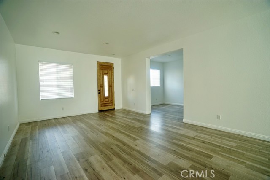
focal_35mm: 16
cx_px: 135
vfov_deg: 73.8
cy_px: 90
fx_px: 120
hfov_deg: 96.7
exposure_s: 1/60
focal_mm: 16
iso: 640
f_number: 4
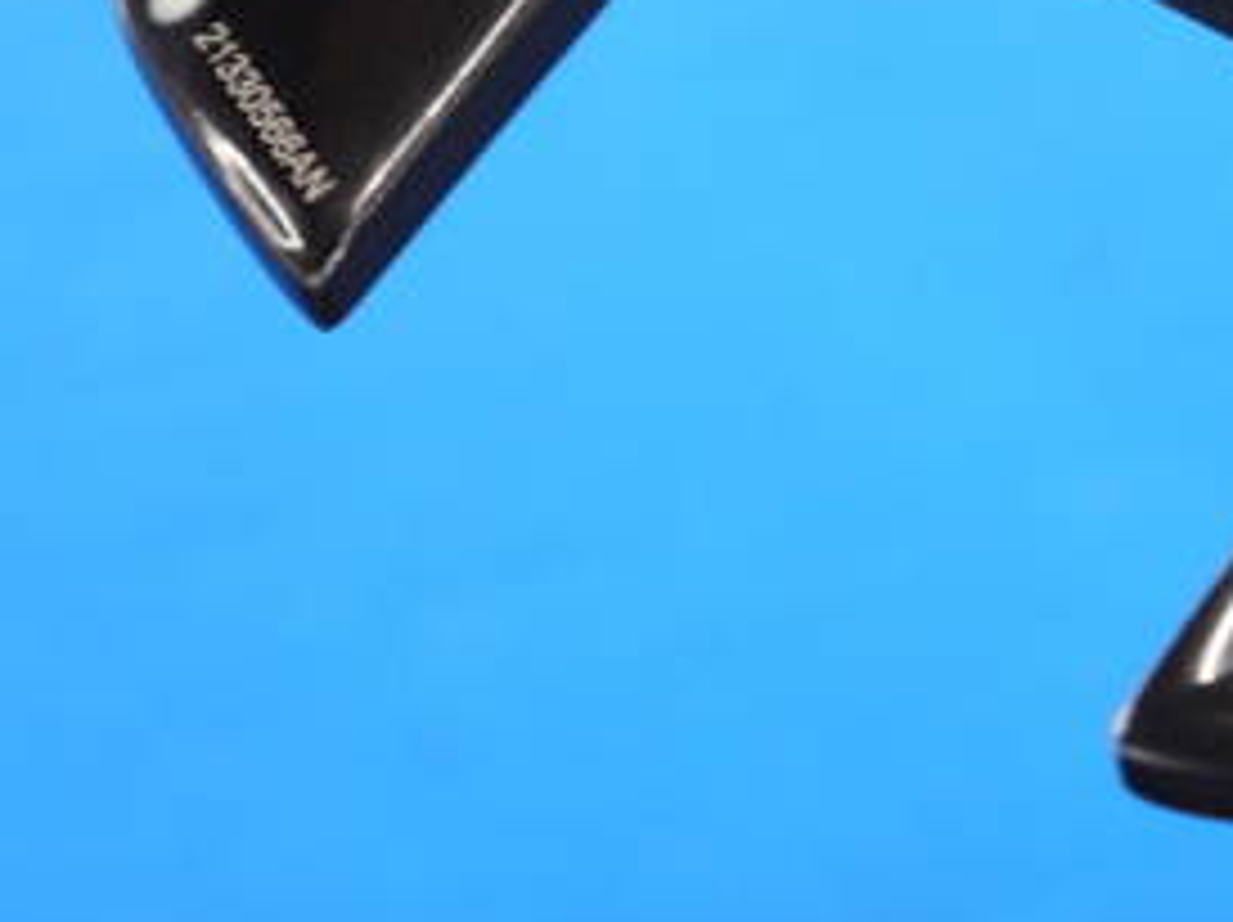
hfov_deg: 11.3
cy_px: -63
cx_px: 1215
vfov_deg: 8.5
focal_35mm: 173
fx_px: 6157
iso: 640
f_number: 5.4
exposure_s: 1/80
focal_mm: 37
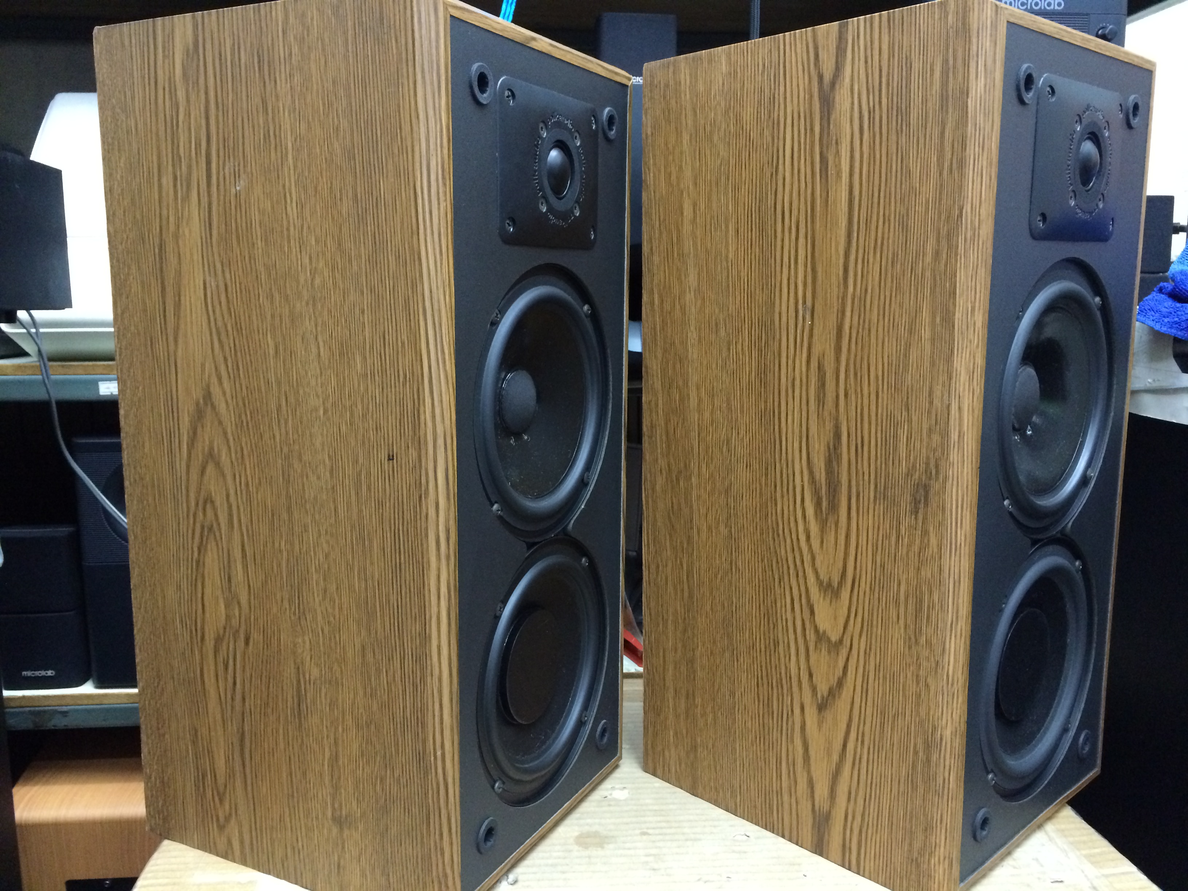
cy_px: 446
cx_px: 594
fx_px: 995
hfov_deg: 61.7
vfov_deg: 48.2
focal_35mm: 29
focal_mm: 4.15
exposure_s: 1/25
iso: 320
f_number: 2.2
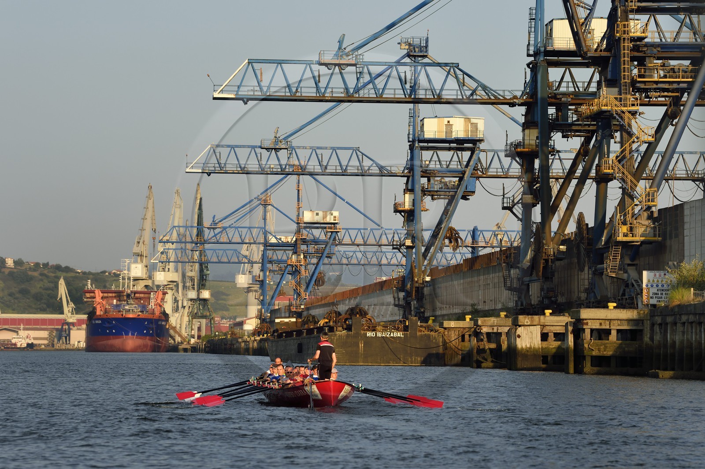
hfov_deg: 13.7
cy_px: 234
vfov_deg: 9.1
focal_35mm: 150
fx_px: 2936
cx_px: 352
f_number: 5.6
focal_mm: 150
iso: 200
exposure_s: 1/800
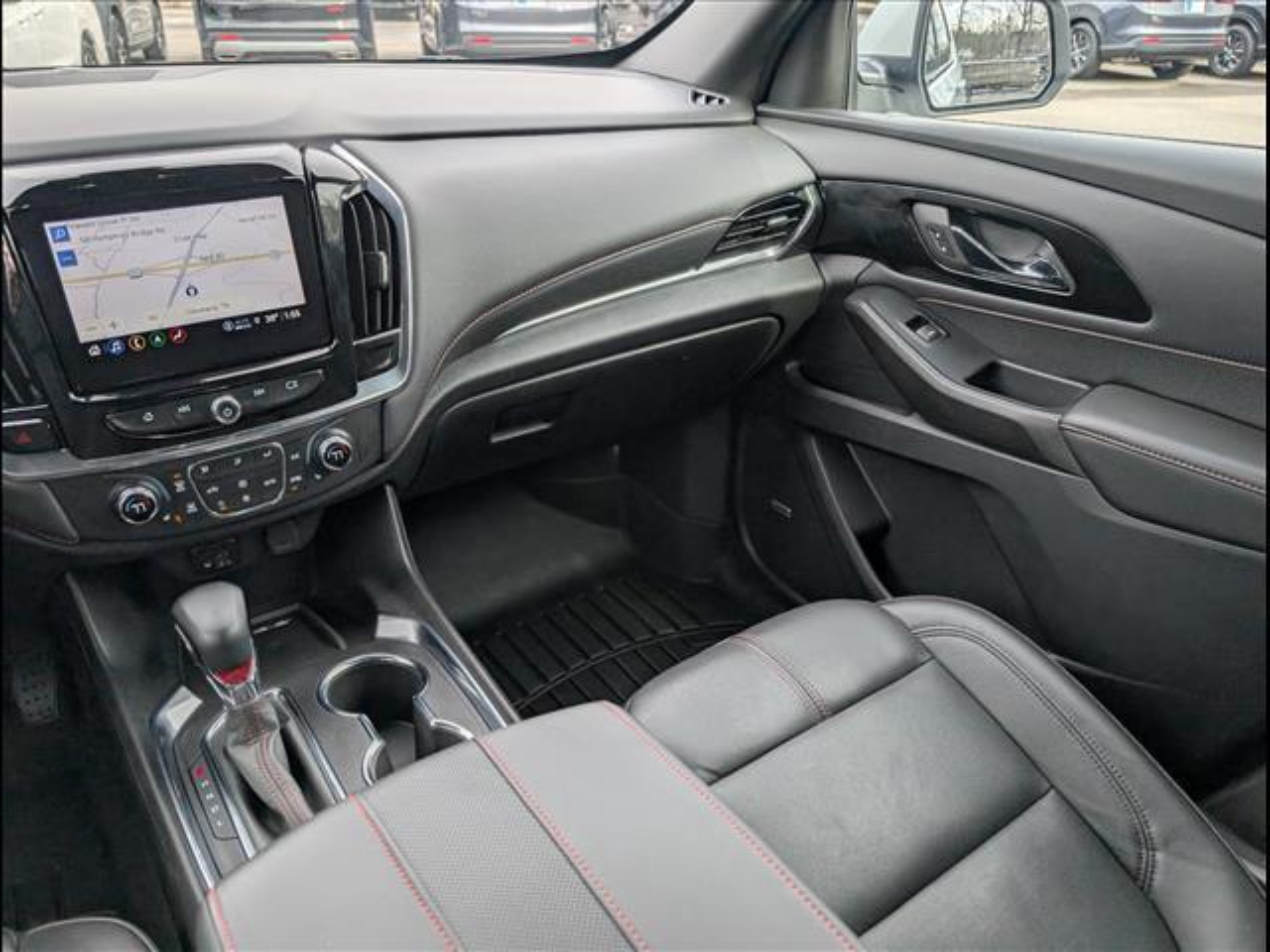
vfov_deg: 56.8
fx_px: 881
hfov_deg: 71.6
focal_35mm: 24
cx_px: 635
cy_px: 476
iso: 21
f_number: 1.68
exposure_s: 1/1111
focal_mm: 6.9
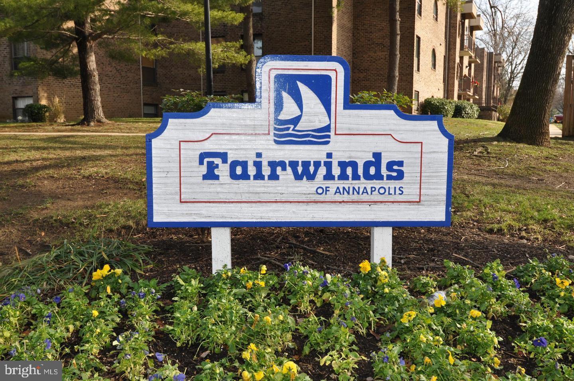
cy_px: 190
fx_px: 525
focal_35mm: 33
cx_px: 287
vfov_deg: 39.9
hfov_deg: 57.3
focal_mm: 22
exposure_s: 1/200
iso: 200
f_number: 8
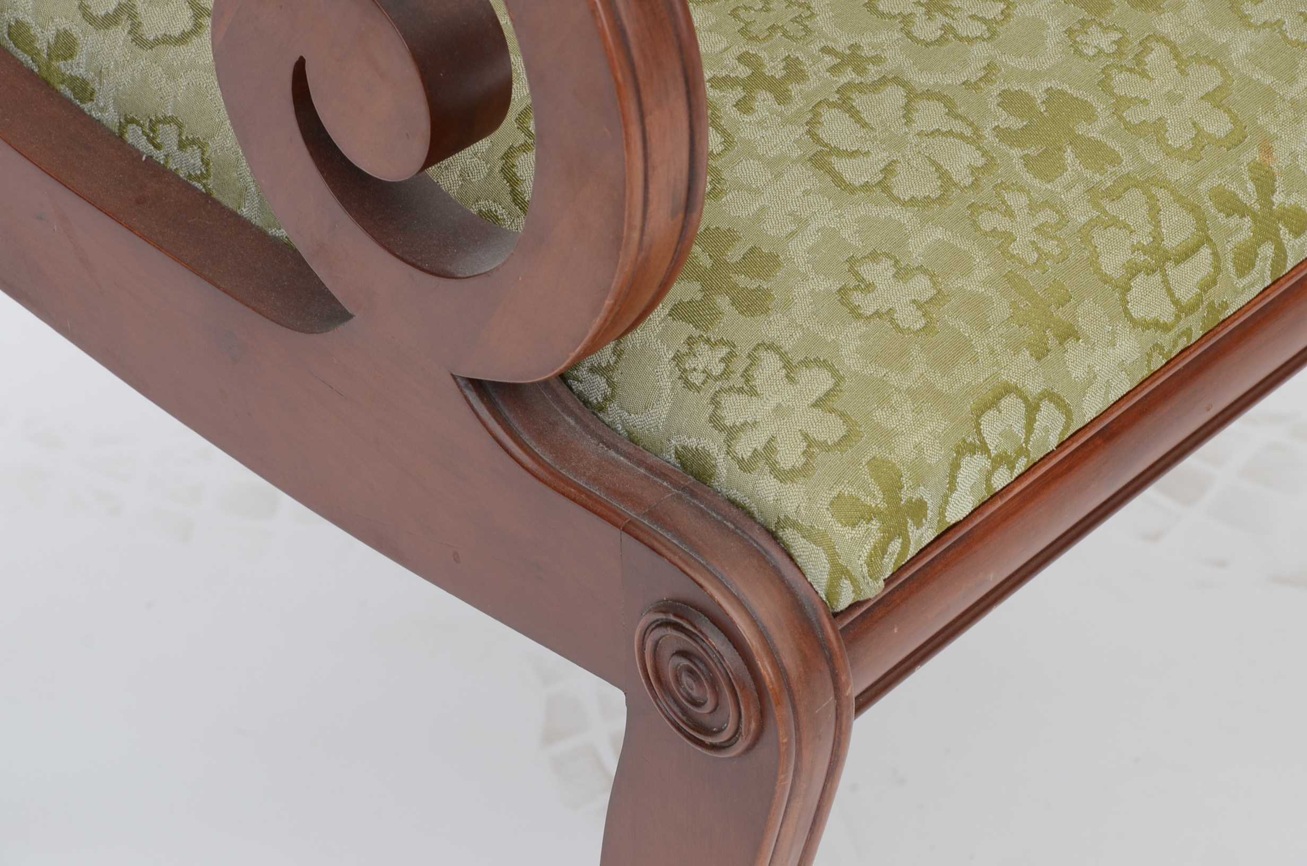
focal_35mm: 158
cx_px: 654
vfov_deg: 8.7
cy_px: 433
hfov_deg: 13.1
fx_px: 5706
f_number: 10
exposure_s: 1/100
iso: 250
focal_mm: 105
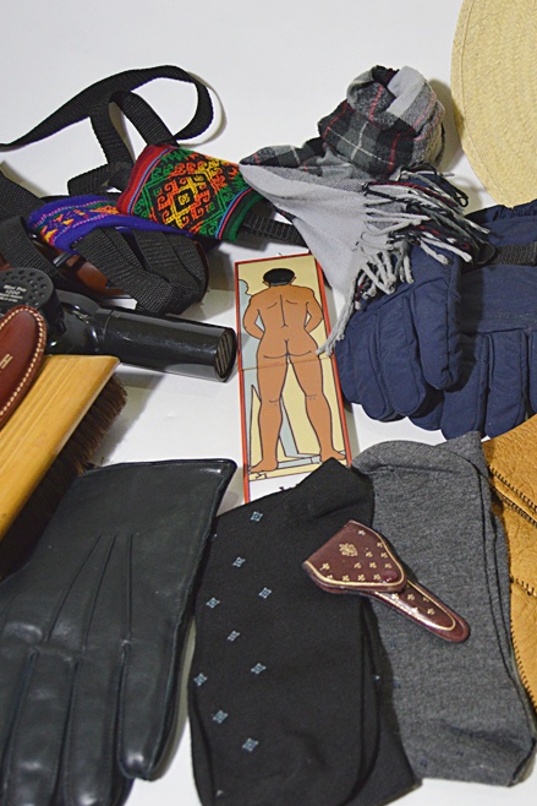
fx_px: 917
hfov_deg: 31.0
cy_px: 404
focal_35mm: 41
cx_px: 495
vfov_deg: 47.4
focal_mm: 18
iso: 800
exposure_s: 1/60
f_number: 3.5
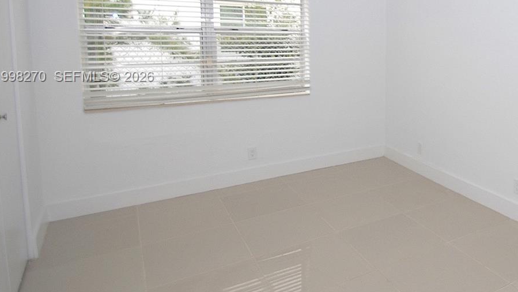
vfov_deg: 40.5
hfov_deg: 60.7
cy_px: 77
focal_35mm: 28
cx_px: 435
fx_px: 385
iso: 100
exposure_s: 1/60
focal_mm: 10
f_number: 4
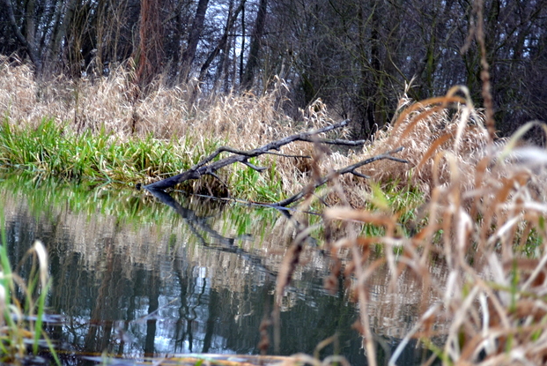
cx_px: 218
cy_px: 211
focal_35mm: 85
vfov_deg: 16.1
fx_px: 1292
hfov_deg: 23.9
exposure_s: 1/60
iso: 500
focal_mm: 44
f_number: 5.3
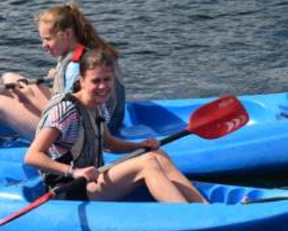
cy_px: 76
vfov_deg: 5.9
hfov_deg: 7.4
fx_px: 2226
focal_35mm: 261
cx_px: 11
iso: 200
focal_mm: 80
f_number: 11
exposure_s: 1/500
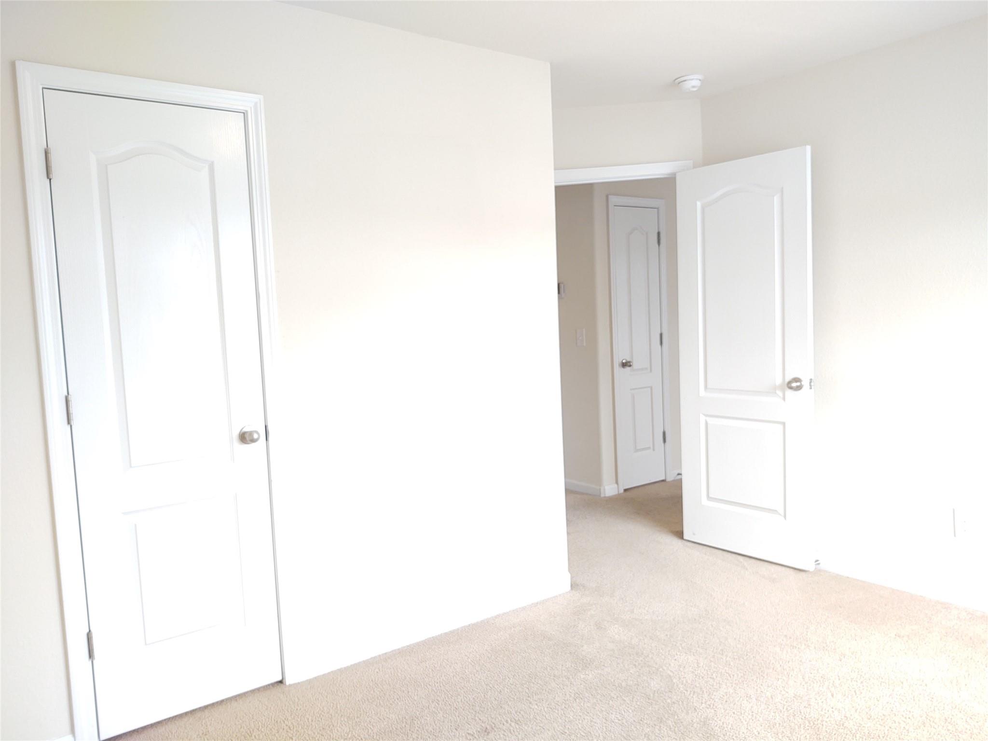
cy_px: 370
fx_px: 771
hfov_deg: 65.3
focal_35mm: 27
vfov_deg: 51.4
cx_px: 494
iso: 128
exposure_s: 1/40
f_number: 1.7
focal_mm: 4.75
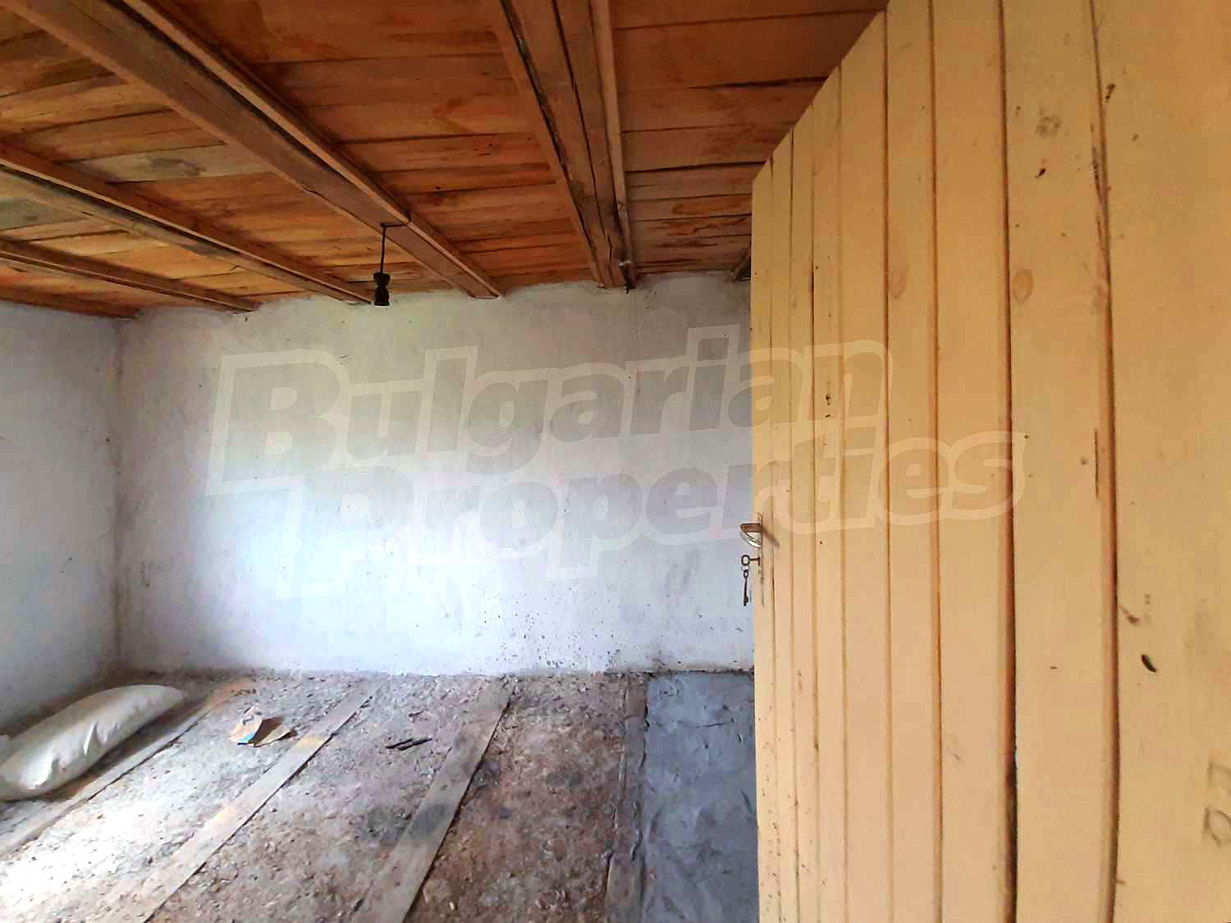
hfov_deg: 106.2
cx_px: 616
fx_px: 462
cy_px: 462
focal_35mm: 13
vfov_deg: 89.9
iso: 200
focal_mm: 1.42
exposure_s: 1/50
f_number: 2.2
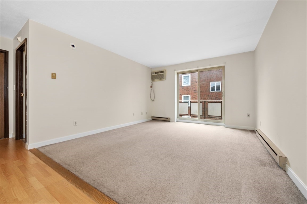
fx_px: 119
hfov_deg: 104.3
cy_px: 102
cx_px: 154
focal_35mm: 14
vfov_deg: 81.1
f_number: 5.6
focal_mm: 14
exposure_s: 1/100
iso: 200
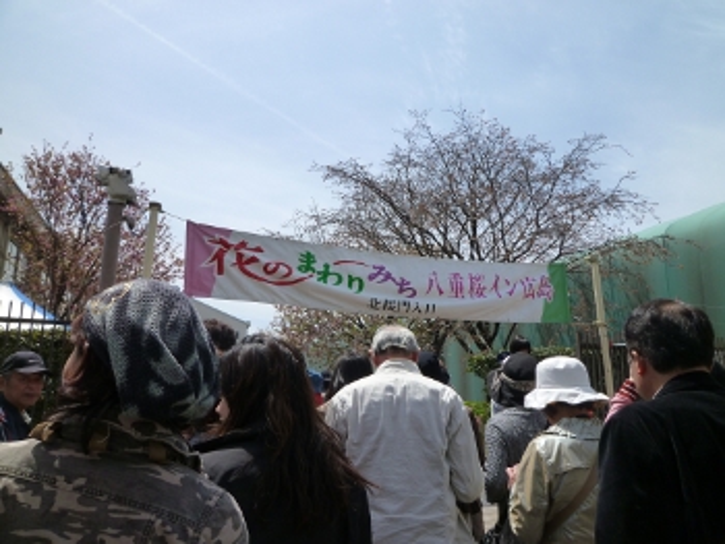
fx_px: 524
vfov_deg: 54.9
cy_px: 272
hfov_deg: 69.4
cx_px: 362
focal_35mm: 25
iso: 125
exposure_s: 1/400
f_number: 5.6
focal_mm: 4.5
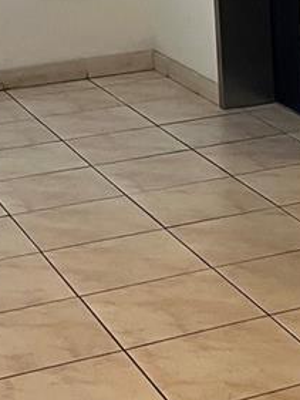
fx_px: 1282
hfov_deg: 13.1
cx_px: 323
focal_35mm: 111
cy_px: 24
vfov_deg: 17.4
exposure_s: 1/60
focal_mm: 5.1
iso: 320
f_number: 1.6
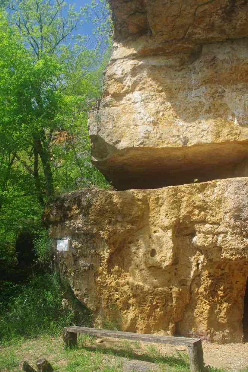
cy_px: 186
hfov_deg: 43.6
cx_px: 124
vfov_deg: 61.9
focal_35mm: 30
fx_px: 310
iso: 200
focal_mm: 20
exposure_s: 1/50
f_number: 11
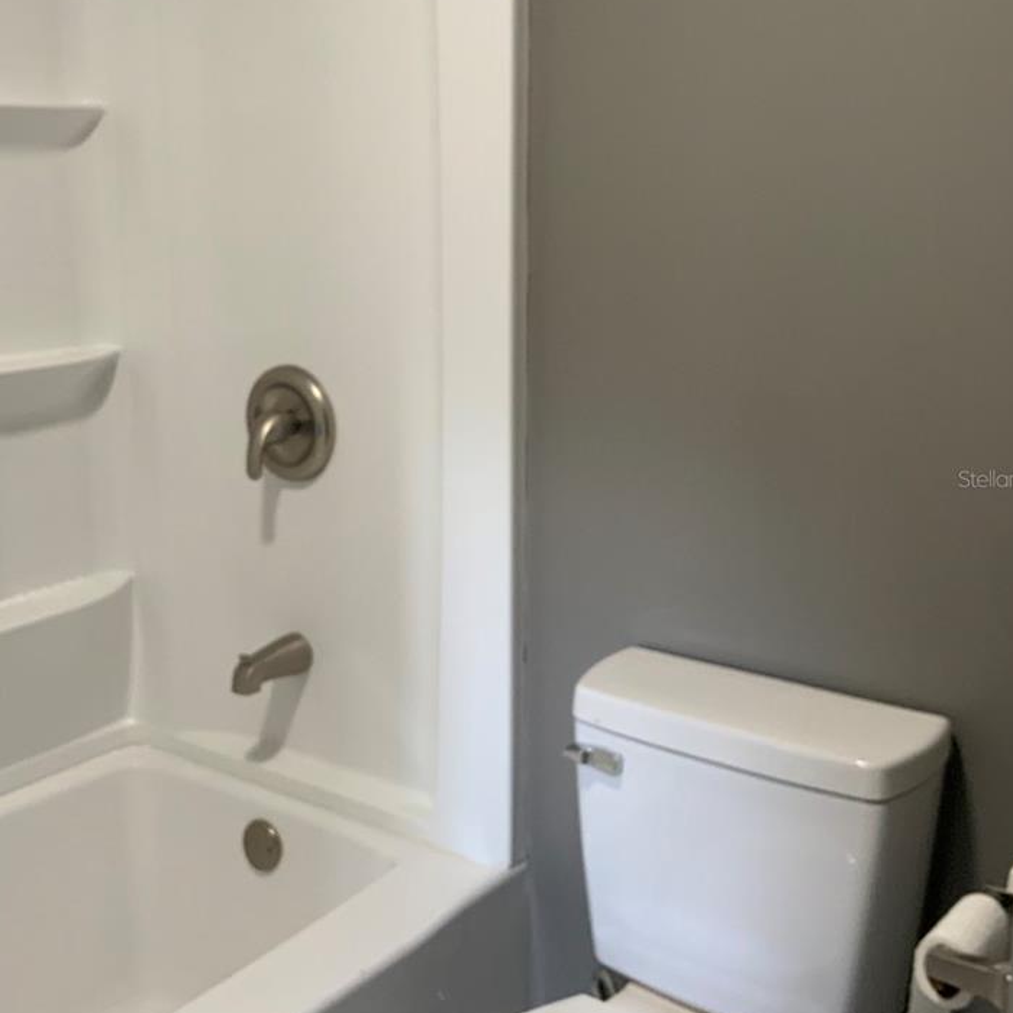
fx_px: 1457
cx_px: 409
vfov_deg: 38.3
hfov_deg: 38.2
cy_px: 478
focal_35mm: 44
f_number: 1.8
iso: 160
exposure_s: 1/60
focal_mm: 3
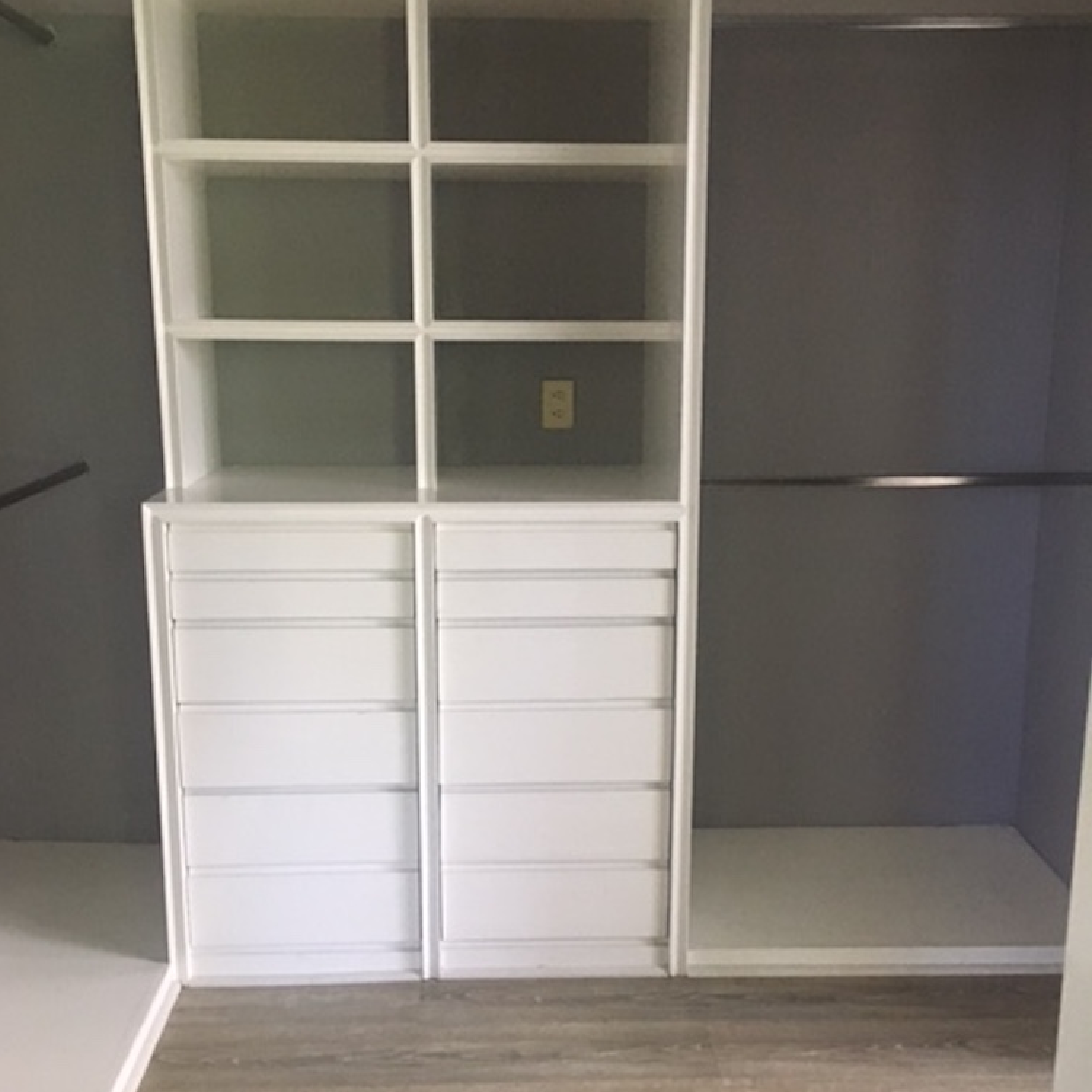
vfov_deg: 47.2
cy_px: 568
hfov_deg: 47.2
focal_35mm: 35
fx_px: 1249
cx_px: 534
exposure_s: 1/30
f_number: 2.2
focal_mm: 4.15
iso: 200
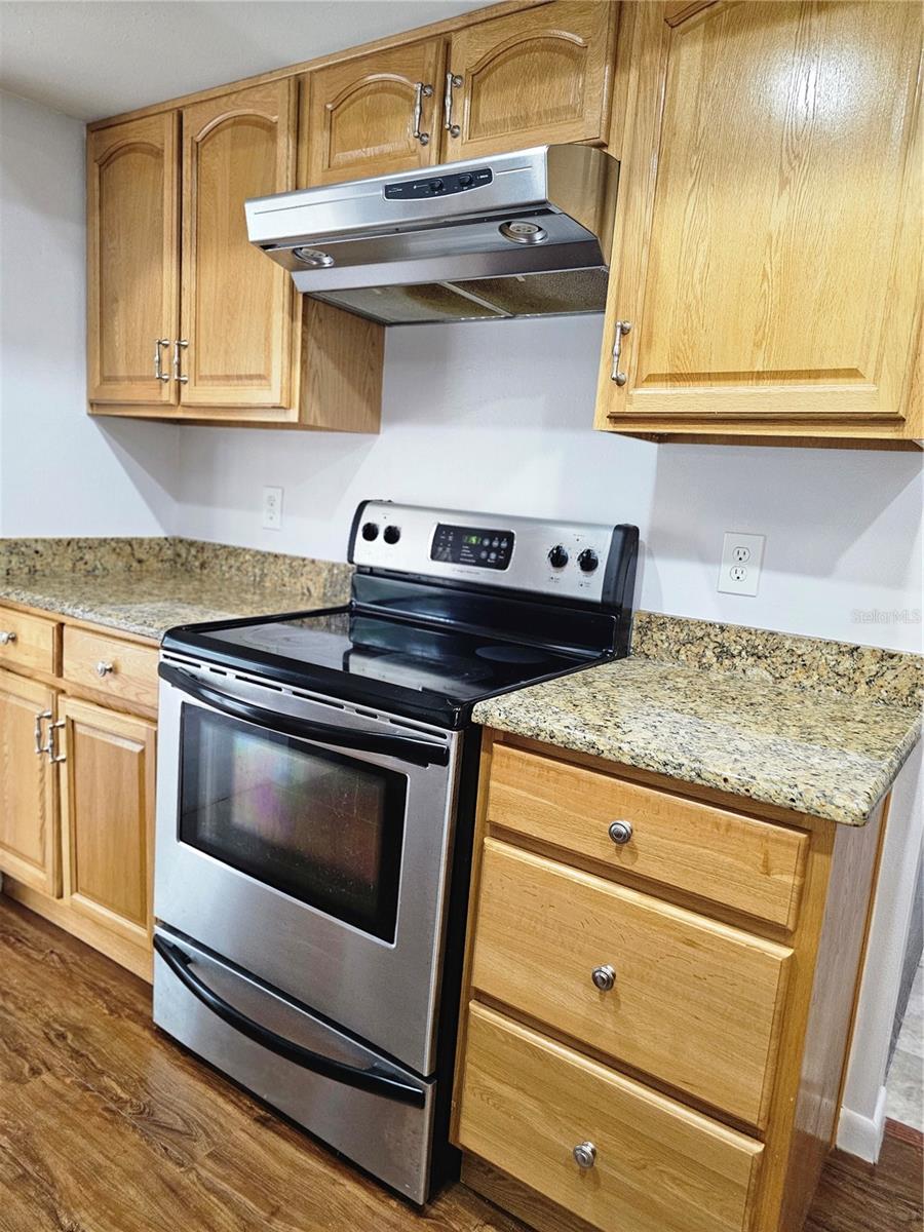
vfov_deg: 73.9
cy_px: 616
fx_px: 819
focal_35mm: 23
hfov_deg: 58.9
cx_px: 462
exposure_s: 1/120
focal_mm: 6.3
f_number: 1.7
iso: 800
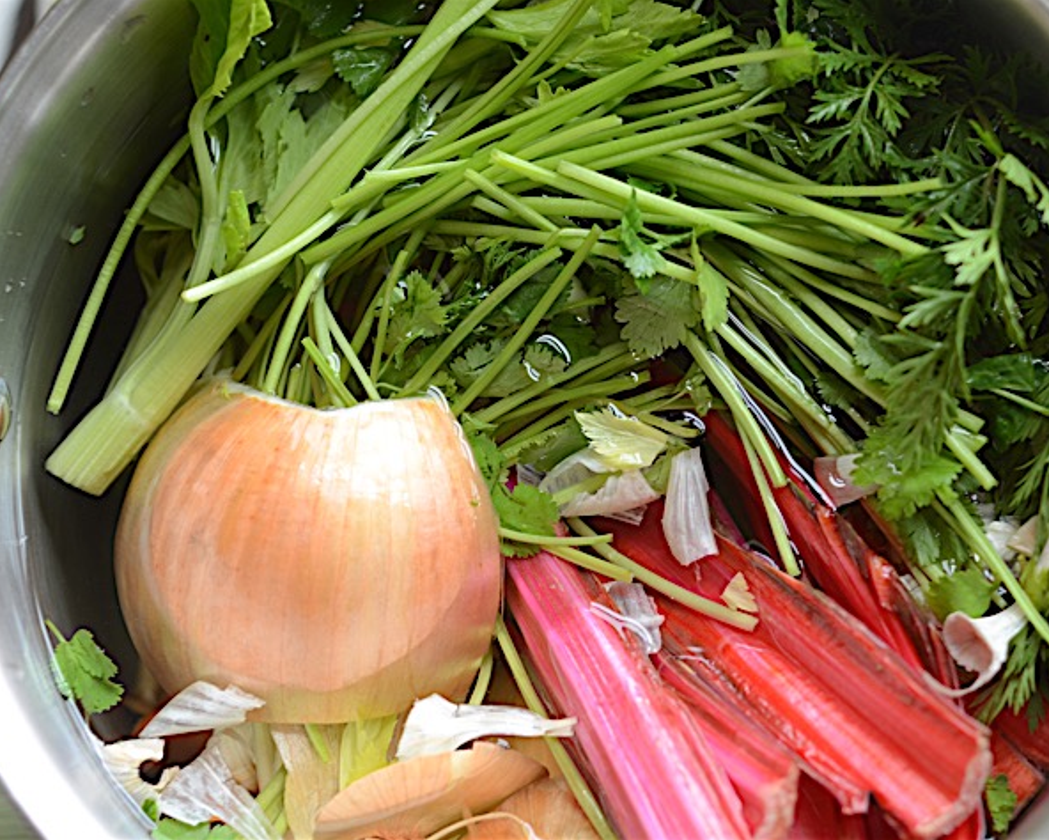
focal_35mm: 85
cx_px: 587
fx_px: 2640
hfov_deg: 22.5
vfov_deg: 18.1
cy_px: 419
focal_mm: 50
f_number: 2.8
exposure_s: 1/80
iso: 200
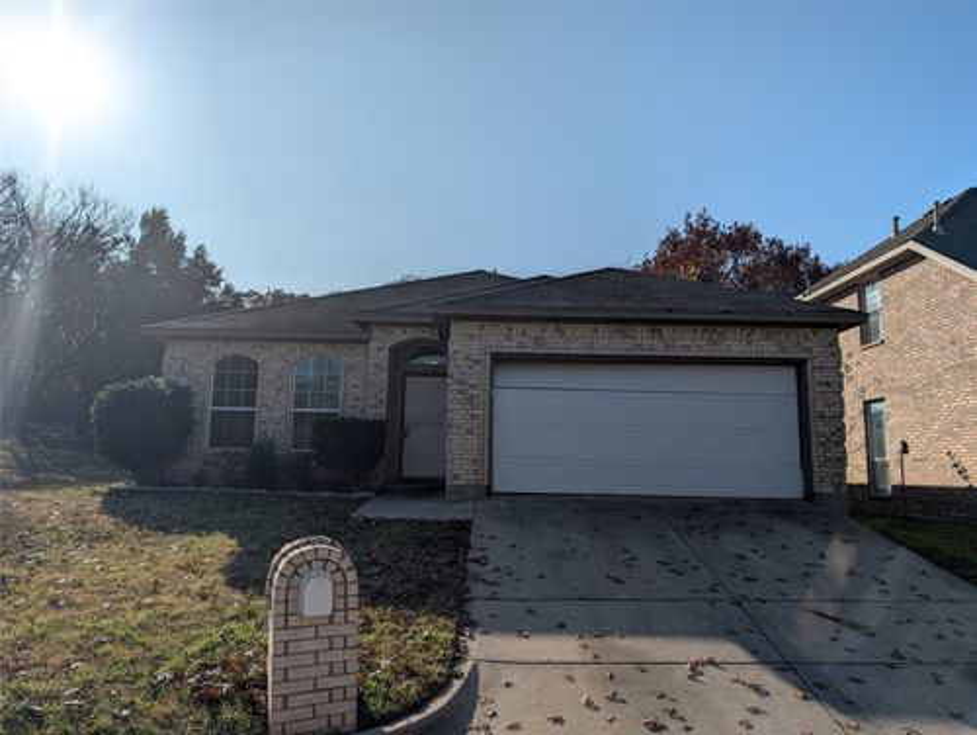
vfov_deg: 56.9
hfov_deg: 71.5
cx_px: 488
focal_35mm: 24
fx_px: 678
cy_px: 368
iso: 19
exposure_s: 1/3937
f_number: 1.68
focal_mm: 6.9
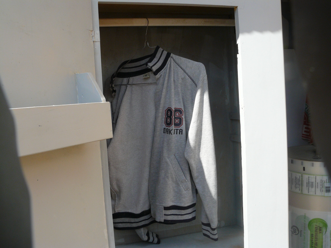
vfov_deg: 39.7
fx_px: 344
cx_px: 166
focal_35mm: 36
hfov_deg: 51.4
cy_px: 124
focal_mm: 6
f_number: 5.6
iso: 100
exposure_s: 1/250
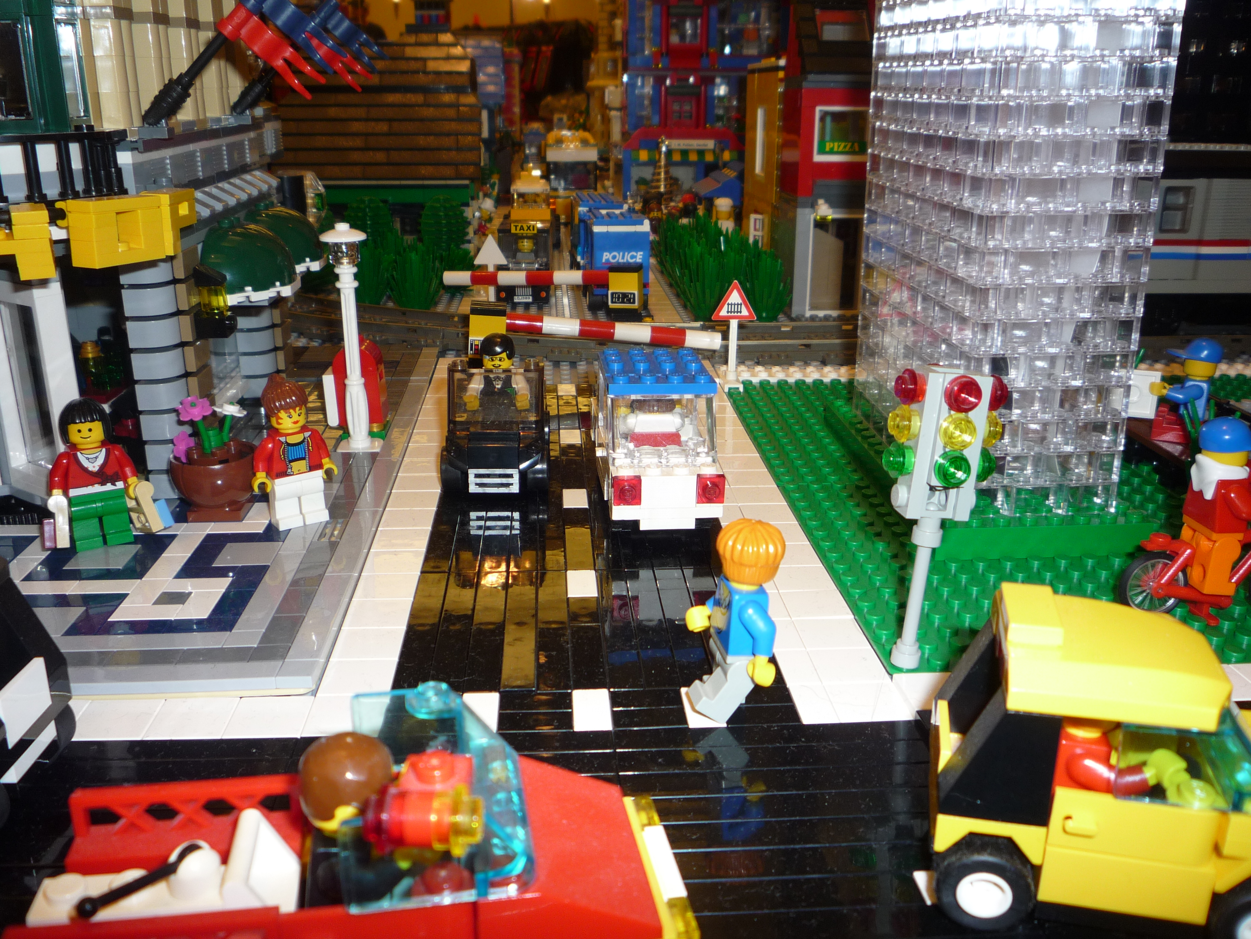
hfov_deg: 60.0
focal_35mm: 30
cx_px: 626
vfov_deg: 46.8
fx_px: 1084
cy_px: 470
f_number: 3.3
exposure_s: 1/30
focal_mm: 5.2
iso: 100
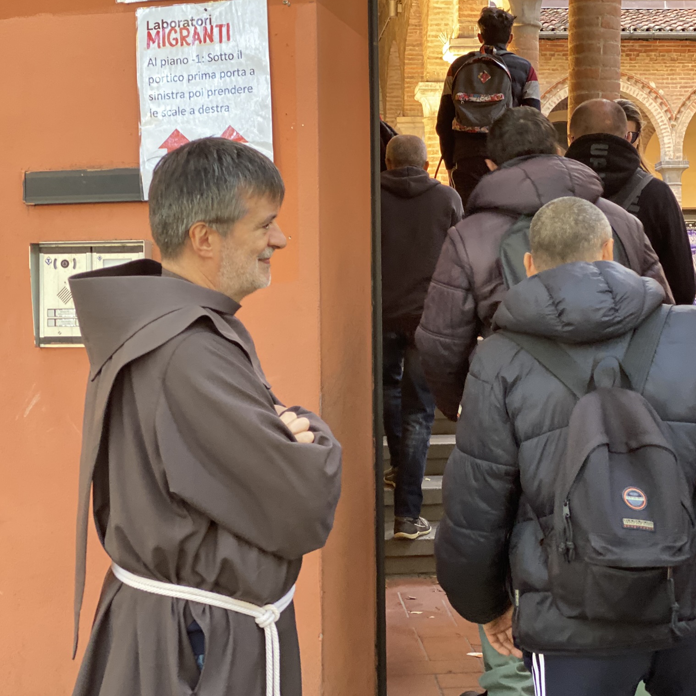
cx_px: 433
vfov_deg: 27.7
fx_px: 1410
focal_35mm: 62
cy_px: 345
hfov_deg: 27.6
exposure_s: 1/122
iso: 250
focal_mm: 6
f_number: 2
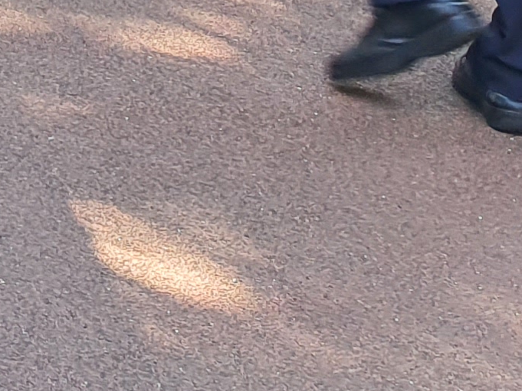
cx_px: -812
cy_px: -525
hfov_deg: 10.6
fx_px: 2323
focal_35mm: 154
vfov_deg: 8.8
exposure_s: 1/100
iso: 50
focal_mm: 4.3
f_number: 2.4
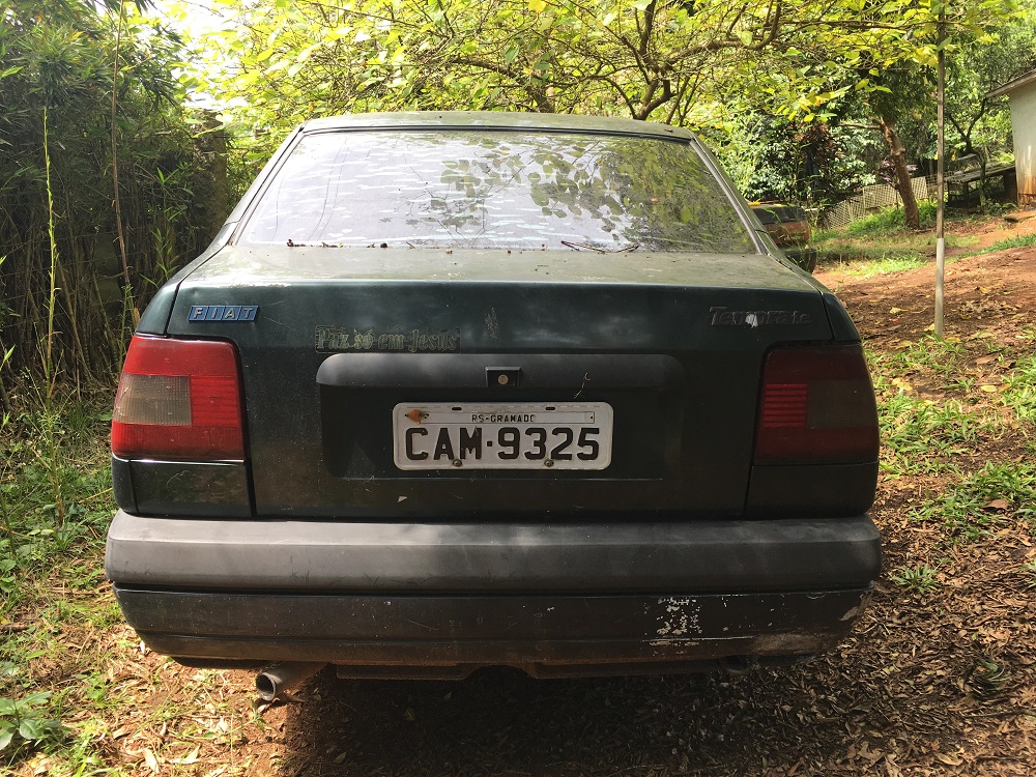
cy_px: 388
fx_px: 868
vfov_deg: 48.2
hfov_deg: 61.7
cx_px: 518
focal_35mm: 29
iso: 25
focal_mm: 4.15
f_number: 2.2
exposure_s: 1/197
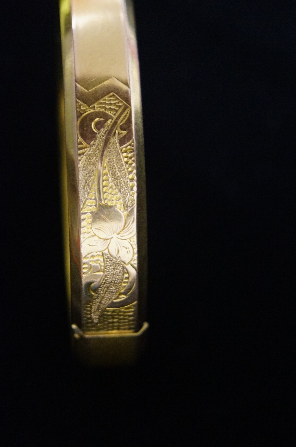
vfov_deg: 22.3
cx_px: 153
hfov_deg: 14.9
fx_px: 1133
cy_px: 247
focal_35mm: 92
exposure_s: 1/30
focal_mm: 55
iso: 3200
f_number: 5.6
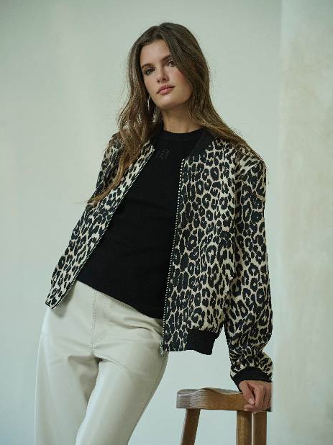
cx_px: 167
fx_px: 1104
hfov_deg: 17.2
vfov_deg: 22.8
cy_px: 227
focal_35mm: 86
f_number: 4
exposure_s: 1/200
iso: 500
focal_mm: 79
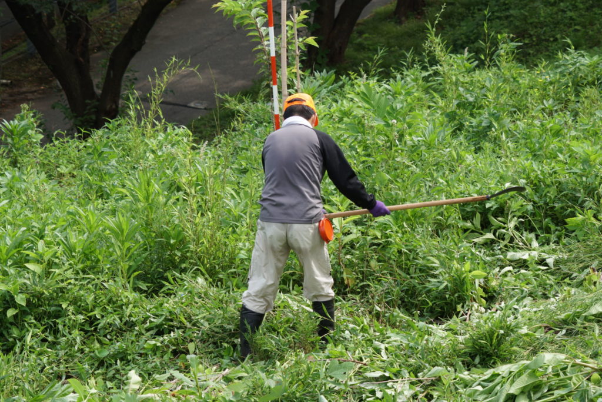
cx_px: 301
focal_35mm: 130
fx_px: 2182
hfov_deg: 15.7
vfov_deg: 10.5
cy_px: 201
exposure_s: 1/160
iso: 125
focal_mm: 87
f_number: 6.3
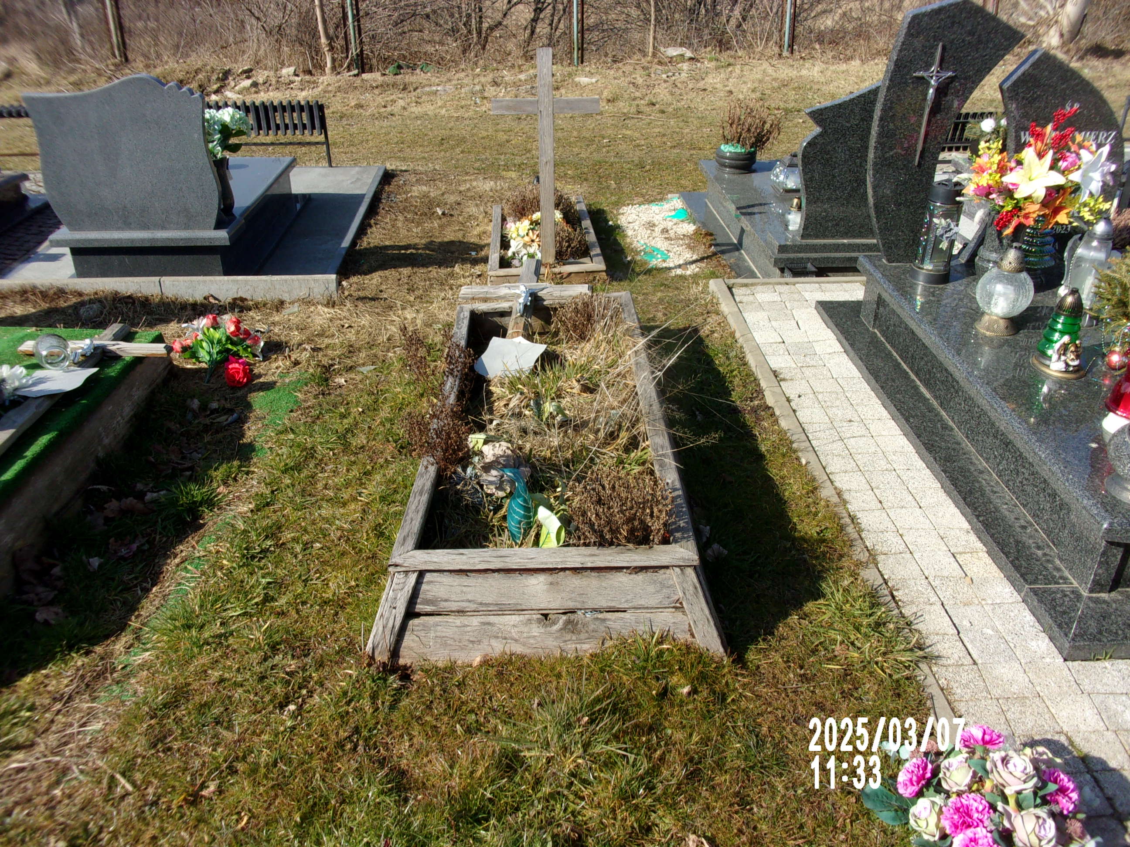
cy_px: 424
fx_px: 914
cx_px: 565
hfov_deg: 63.4
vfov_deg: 49.7
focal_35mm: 28
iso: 80
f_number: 10.8
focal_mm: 5.1
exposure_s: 1/70
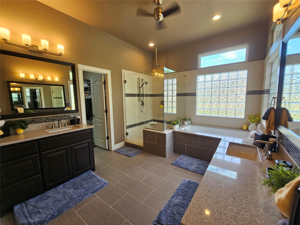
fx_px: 113
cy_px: 112
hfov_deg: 106.2
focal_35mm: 13
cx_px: 150
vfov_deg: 89.9
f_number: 2.2
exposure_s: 1/60
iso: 80
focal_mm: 2.2
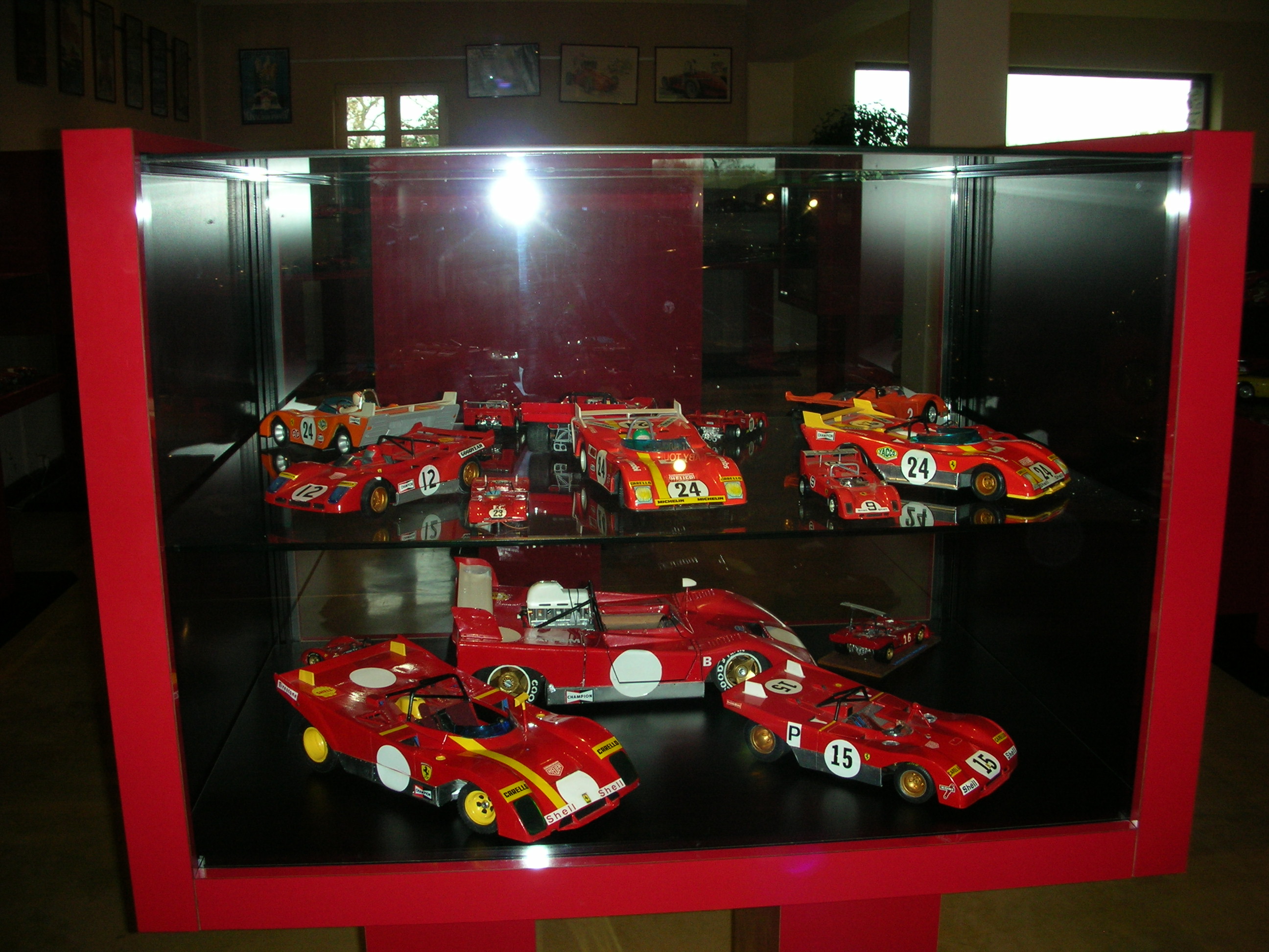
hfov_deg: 52.6
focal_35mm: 35
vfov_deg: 40.7
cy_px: 476
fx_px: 1283
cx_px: 634
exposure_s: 1/60.1
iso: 91
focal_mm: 5.8
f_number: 3
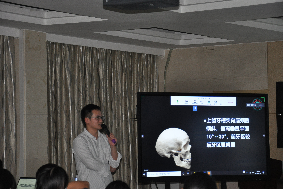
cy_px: 94
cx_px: 141
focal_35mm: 122
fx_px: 959
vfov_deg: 11.2
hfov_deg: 16.8
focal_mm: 80
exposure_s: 1/60
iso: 800
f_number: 5.3
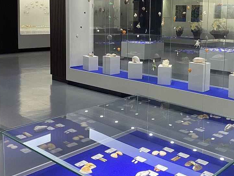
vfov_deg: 31.3
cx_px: 150
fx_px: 311
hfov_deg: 40.8
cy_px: 59
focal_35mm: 46
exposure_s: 1/50
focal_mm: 4.25
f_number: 1.8
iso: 100
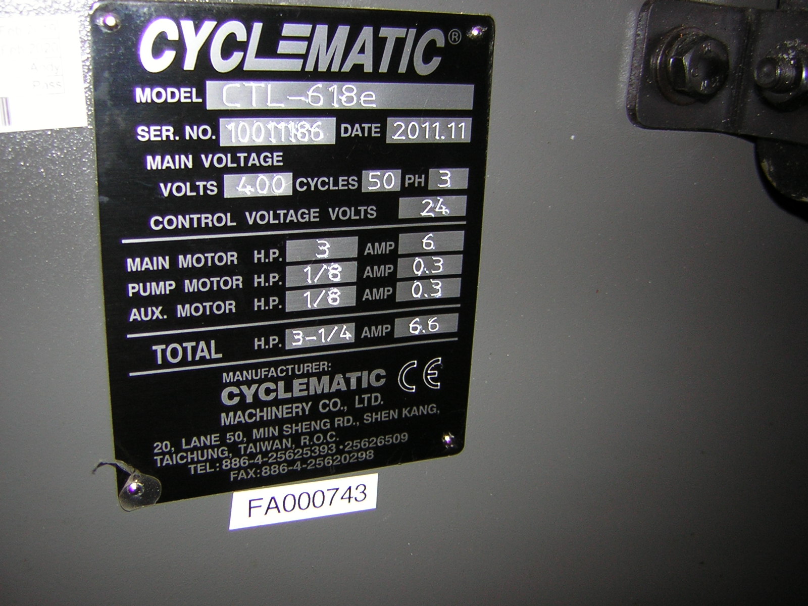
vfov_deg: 39.7
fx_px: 840
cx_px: 404
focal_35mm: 36
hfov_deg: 51.4
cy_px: 303
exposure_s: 1/60.1
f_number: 2.6
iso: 50
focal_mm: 4.7
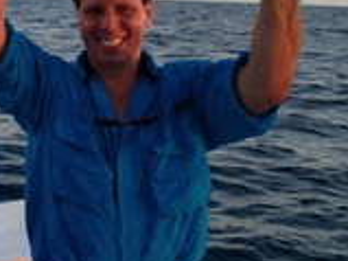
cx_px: -88
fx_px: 834
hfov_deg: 21.6
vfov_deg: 17.6
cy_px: 59
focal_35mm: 83
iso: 64
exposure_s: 1/120
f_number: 2.4
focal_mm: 4.12
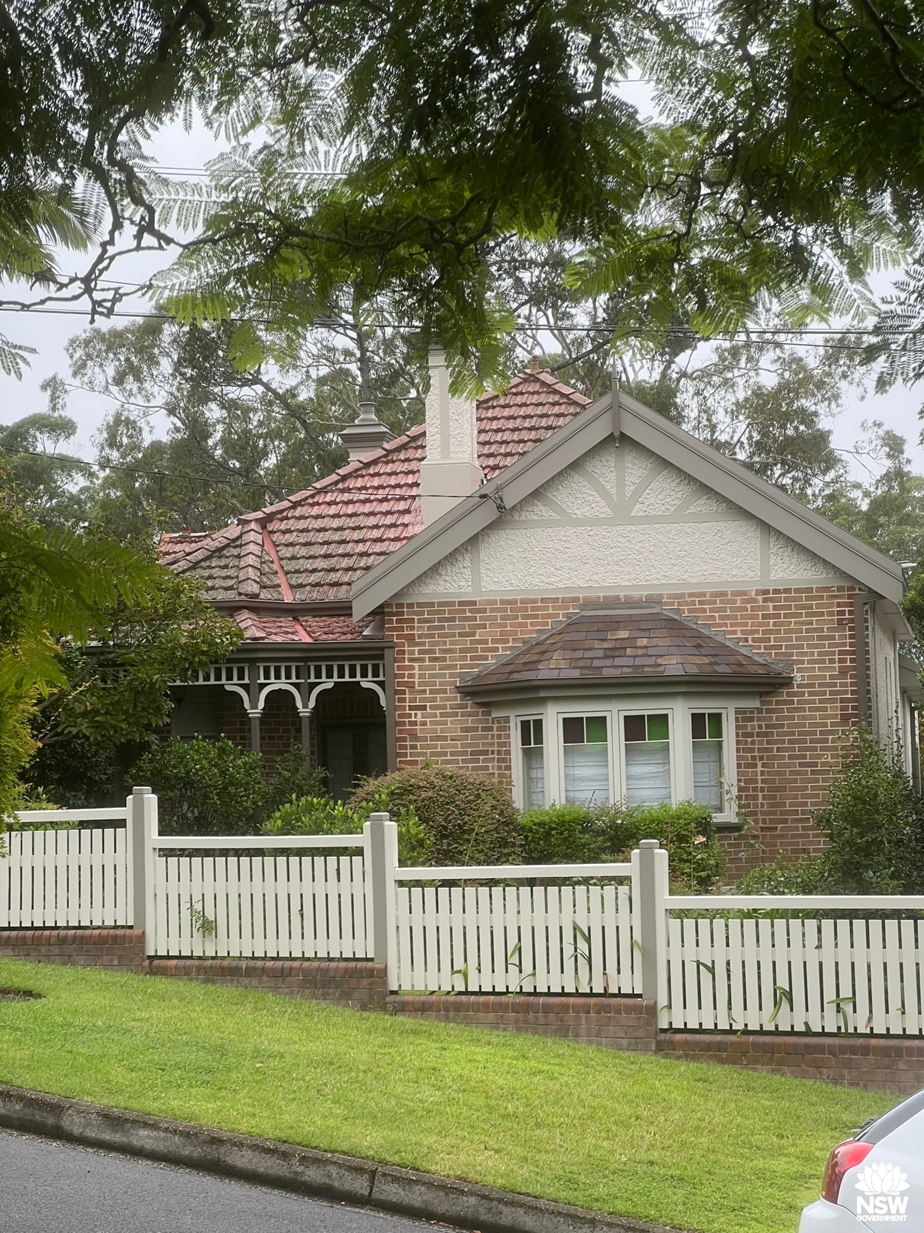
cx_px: 462
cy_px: 616
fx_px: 2741
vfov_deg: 25.3
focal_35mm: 77
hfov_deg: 19.1
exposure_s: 1/100
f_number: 2.8
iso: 32
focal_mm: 9
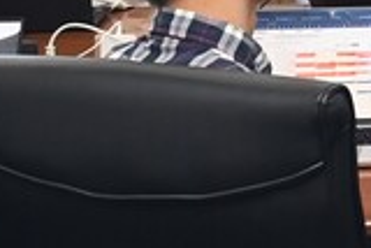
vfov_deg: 9.9
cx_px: 856
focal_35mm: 135
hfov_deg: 12.4
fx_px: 1392
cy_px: -94
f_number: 8
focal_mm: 18
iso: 1250
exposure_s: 1/60
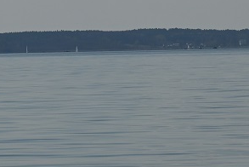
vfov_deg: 2.3
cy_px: -123
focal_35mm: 593
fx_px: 4106
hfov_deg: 3.5
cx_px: 276
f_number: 8
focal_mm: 116
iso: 100
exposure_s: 1/1000
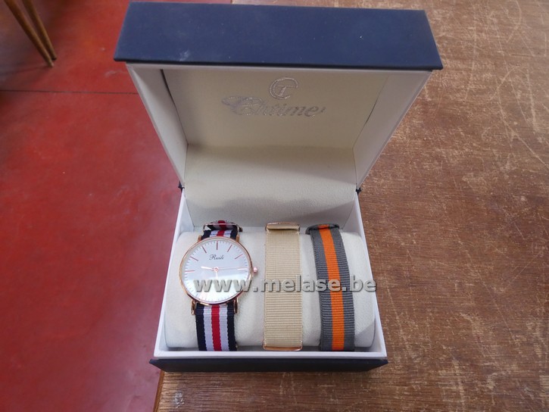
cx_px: 274
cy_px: 206
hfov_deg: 81.7
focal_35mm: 20
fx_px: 317
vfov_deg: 66.0
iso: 320
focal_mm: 3.6
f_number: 2.8
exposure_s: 1/60
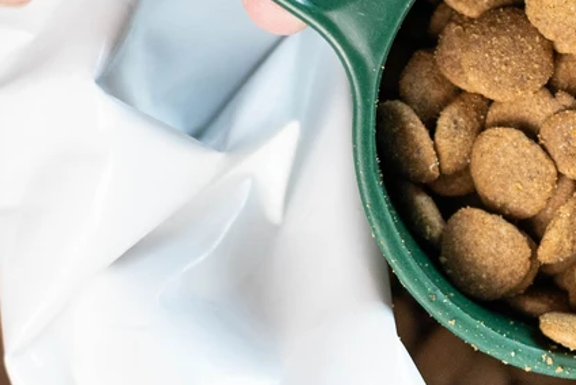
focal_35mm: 224
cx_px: 446
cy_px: 205
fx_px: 3585
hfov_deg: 9.2
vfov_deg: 6.1
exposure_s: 1/200
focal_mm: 50
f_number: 2.8
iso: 400
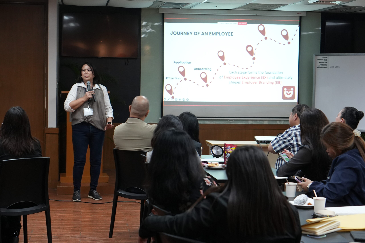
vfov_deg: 18.2
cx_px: 182
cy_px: 122
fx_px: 760
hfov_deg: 27.0
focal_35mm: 75
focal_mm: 50
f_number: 4
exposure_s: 1/160
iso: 2500
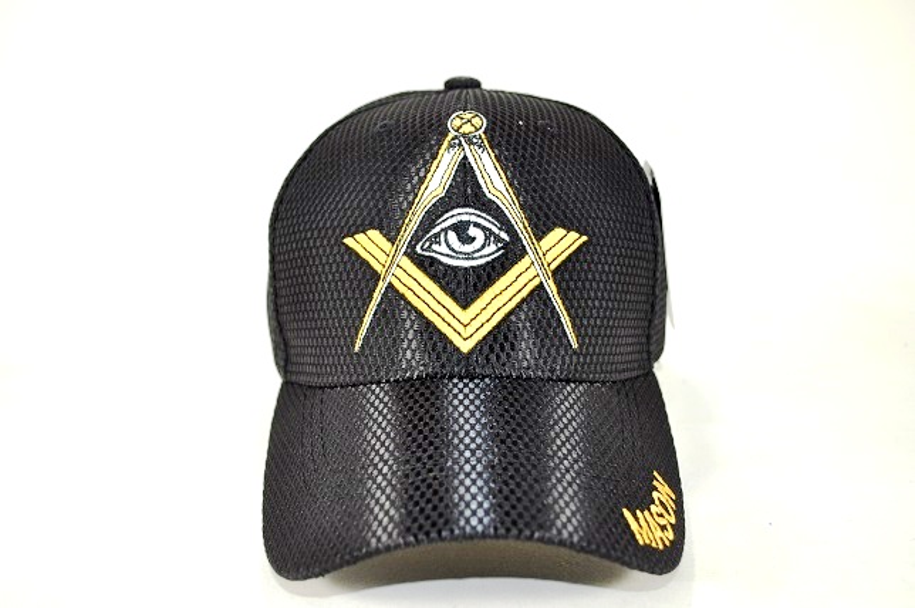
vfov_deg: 36.8
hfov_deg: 53.2
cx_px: 458
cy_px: 304
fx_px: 914
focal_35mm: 36
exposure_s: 1/200
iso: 200
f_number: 4.5
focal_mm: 24
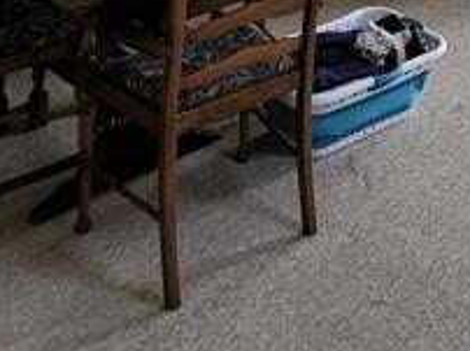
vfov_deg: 16.4
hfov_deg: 26.7
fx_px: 895
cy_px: -372
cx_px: 535
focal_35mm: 66
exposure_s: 1/50
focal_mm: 1.74
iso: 64
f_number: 2.2
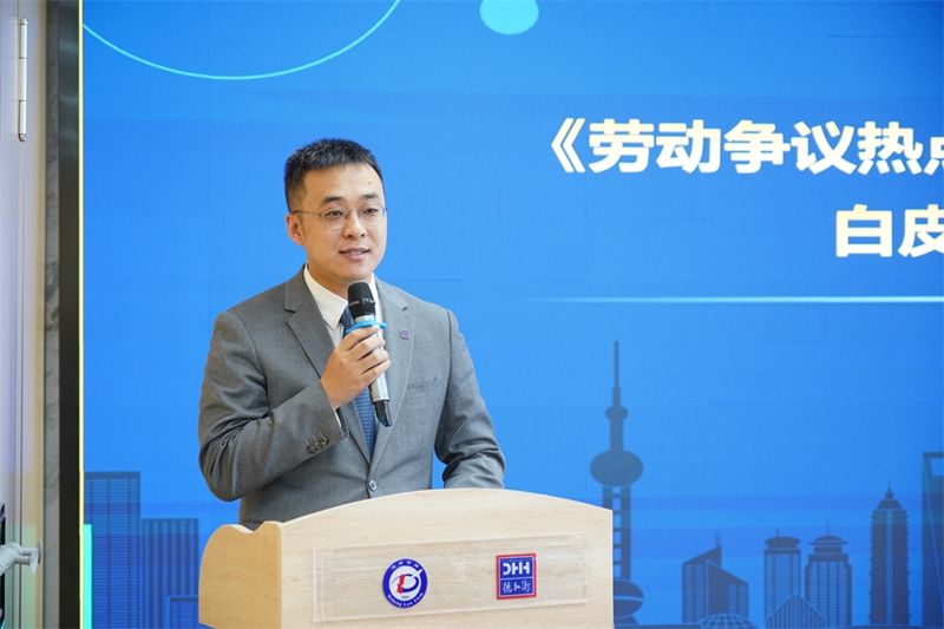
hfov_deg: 25.4
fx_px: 2097
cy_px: 314
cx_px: 472
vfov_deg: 17.1
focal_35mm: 80
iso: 1000
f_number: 4
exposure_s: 1/80
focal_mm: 80
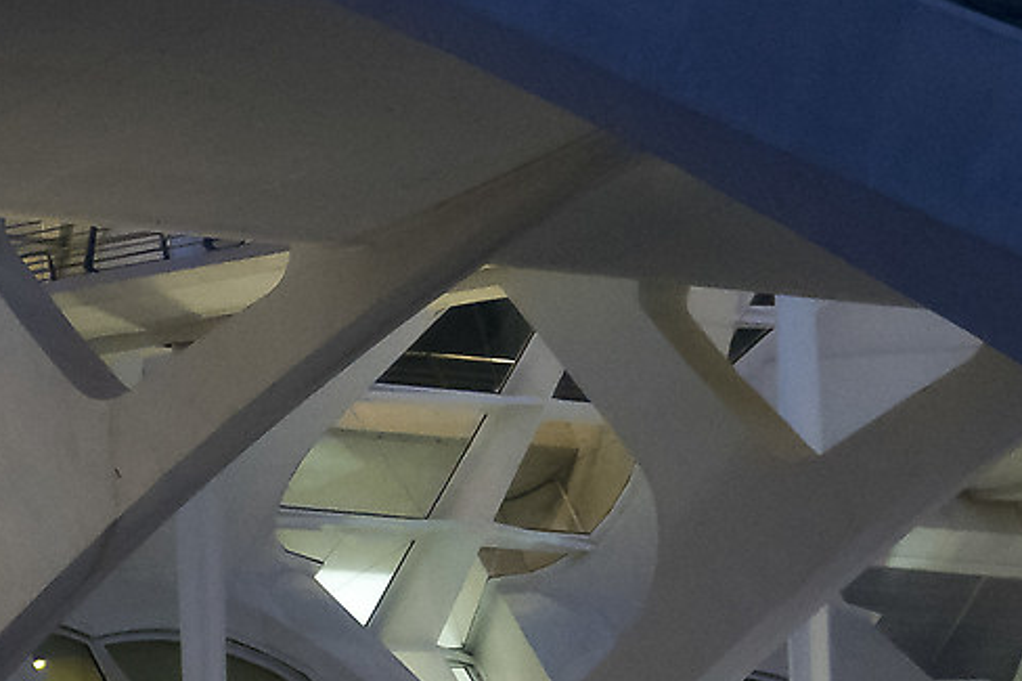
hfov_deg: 6.2
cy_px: 166
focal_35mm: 320
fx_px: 9081
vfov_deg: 4.3
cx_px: -1269
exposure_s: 1/125
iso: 3200
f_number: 4
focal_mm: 65
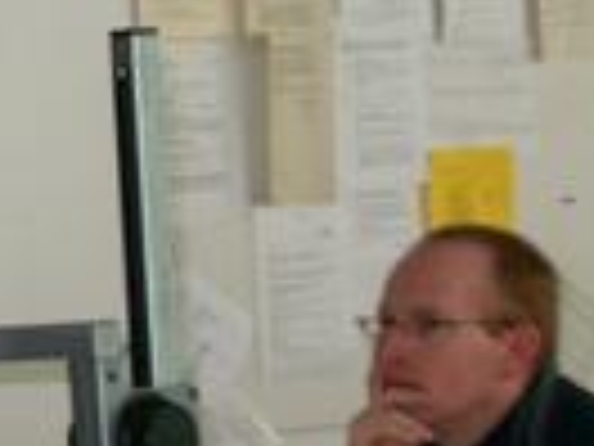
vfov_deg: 5.0
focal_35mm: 295
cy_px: 279
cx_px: -288
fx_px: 5062
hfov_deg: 6.6
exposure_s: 1/60
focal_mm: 12.6
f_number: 3.4
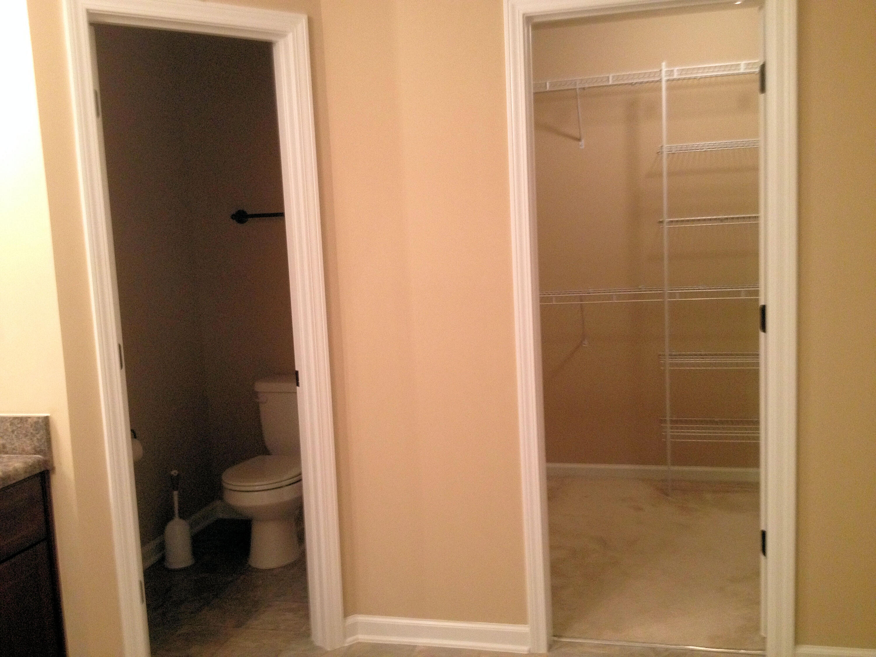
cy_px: 328
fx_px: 886
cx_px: 438
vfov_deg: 40.7
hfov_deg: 52.6
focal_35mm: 35
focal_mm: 4.28
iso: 250
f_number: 2.4
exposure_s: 1/20
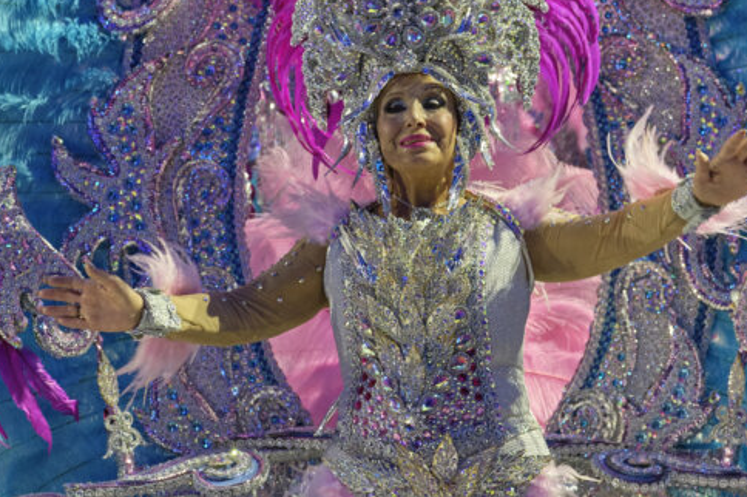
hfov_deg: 11.6
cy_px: 95
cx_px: 387
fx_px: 3670
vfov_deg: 7.7
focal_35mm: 177
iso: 1250
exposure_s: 1/250
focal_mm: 71.5
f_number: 2.8
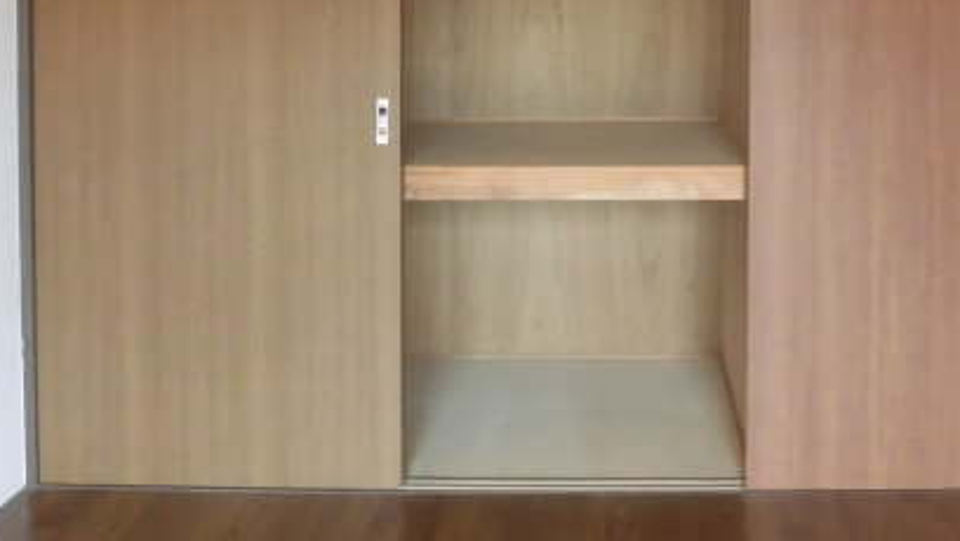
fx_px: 1044
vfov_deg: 27.3
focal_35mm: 41
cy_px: -5
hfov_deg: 48.7
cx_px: 624
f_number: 3.1
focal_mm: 4.3
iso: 250
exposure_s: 1/40
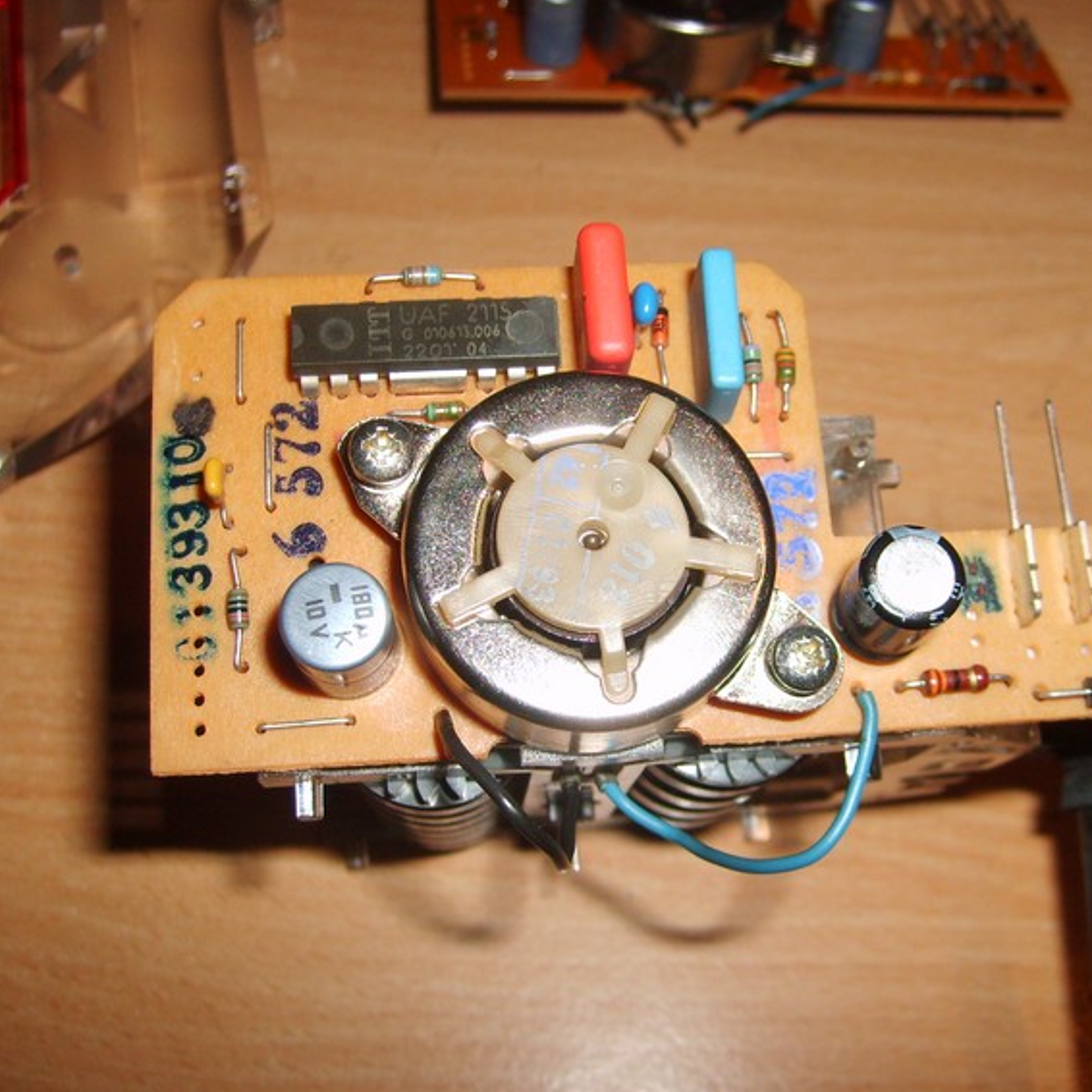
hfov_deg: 39.9
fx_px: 1499
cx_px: 639
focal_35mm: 42
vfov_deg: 40.0
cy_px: 552
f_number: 2.8
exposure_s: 1/45
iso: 100
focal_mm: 5.8
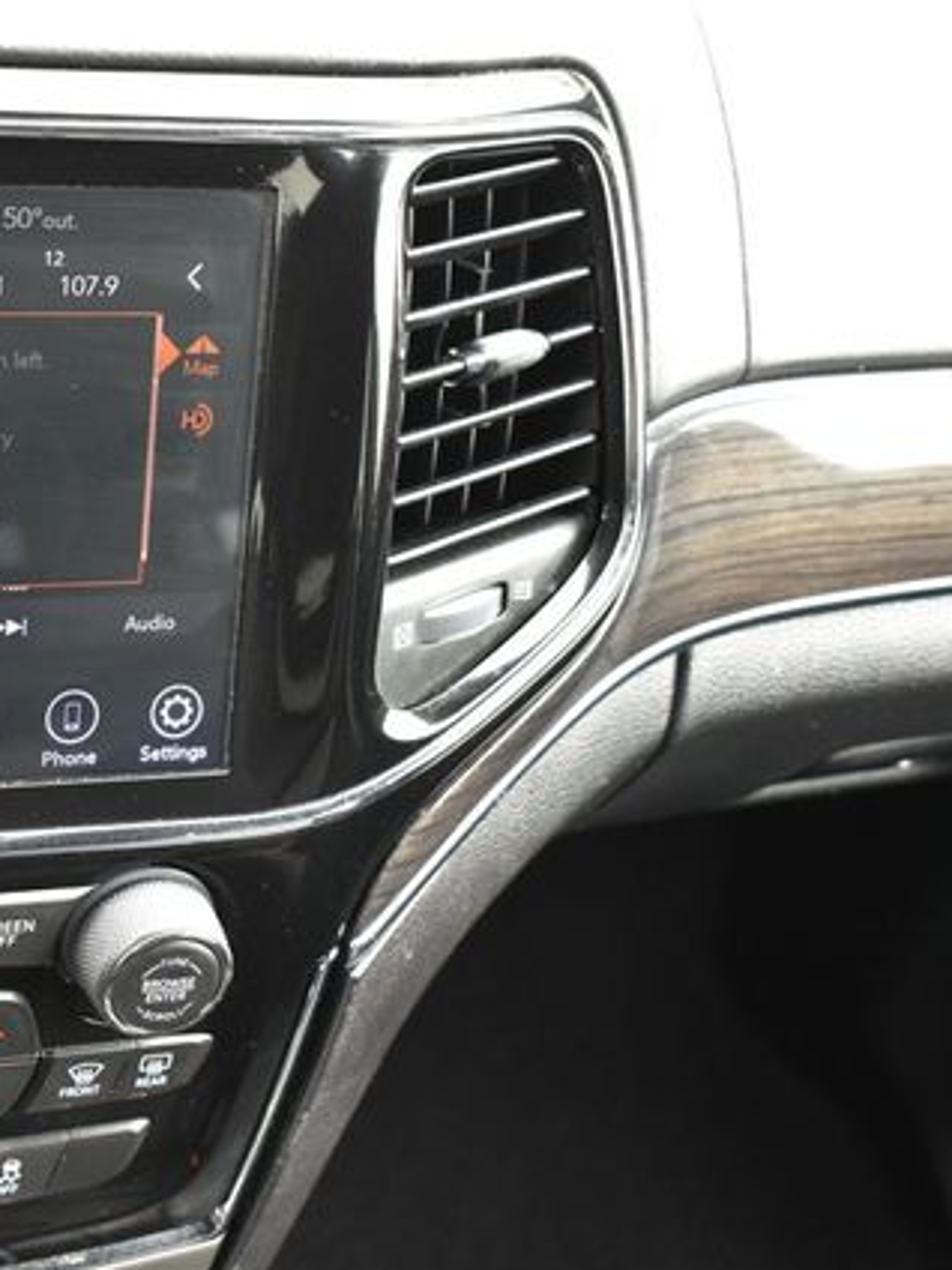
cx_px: 18
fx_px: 2714
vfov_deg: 26.3
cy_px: 635
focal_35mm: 74
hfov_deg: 19.4
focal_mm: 34
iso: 1600
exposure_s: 1/15
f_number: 5.6
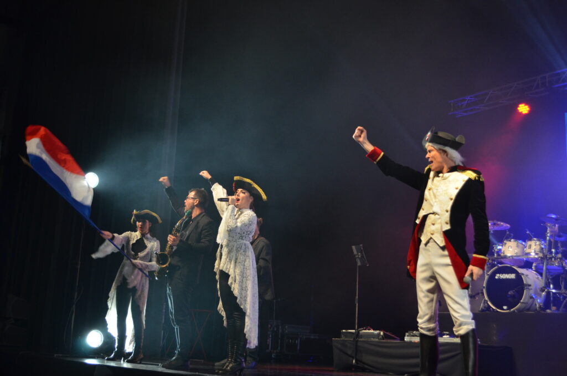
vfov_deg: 29.7
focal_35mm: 45
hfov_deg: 43.7
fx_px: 707
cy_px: 188
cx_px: 284
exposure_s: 1/60
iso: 800
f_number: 4.5
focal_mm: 30
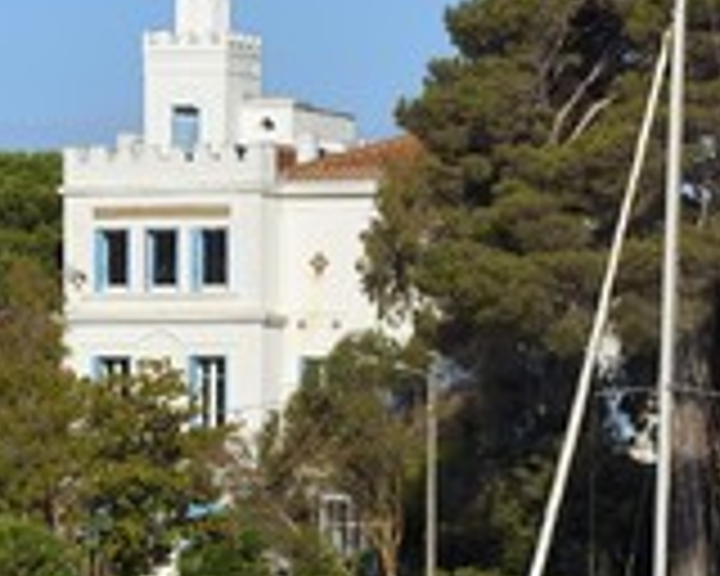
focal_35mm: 394
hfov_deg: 4.9
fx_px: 8396
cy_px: 387
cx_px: 272
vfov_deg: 3.9
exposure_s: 1/400
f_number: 14
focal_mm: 160
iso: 200
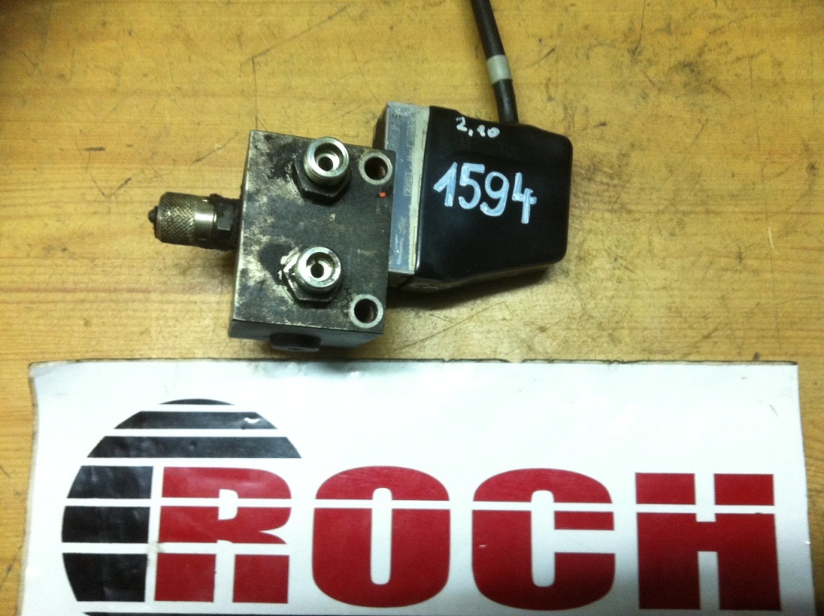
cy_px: 308
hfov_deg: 52.7
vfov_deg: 40.6
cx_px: 412
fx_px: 832
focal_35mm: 35
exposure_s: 1/15
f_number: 2.8
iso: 250
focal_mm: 3.85
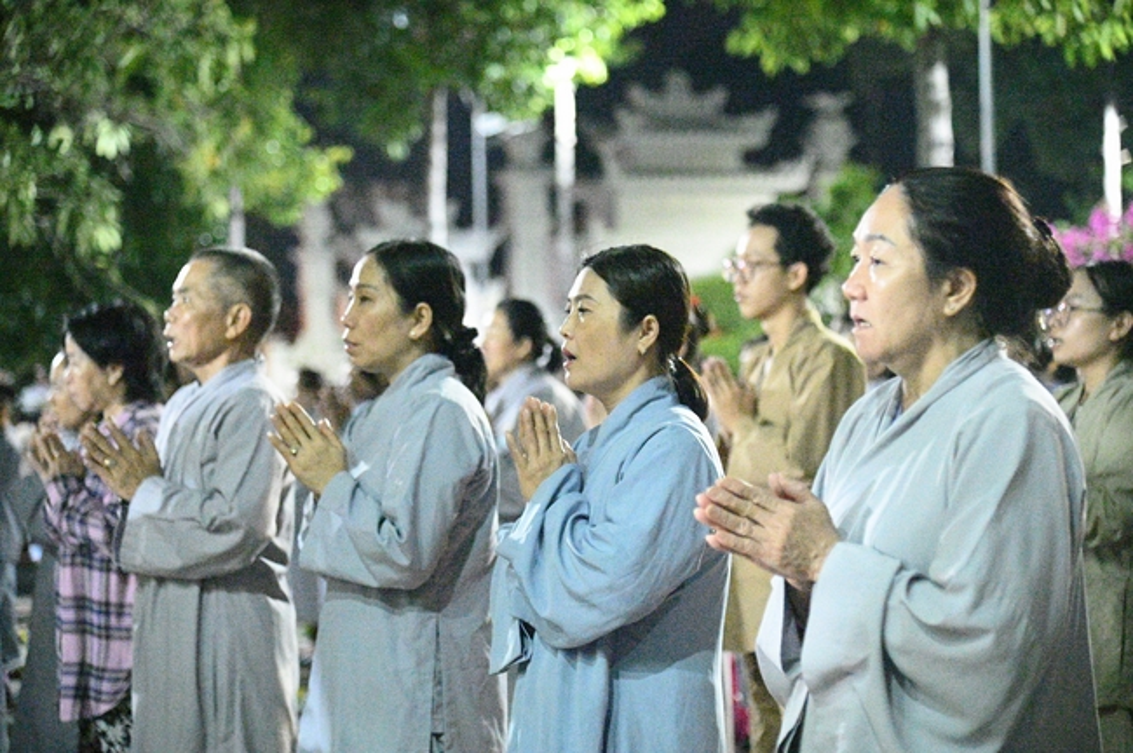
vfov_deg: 14.4
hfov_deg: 21.5
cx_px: 566
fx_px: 2987
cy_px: 376
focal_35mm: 95
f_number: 4
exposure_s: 1/200
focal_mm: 95
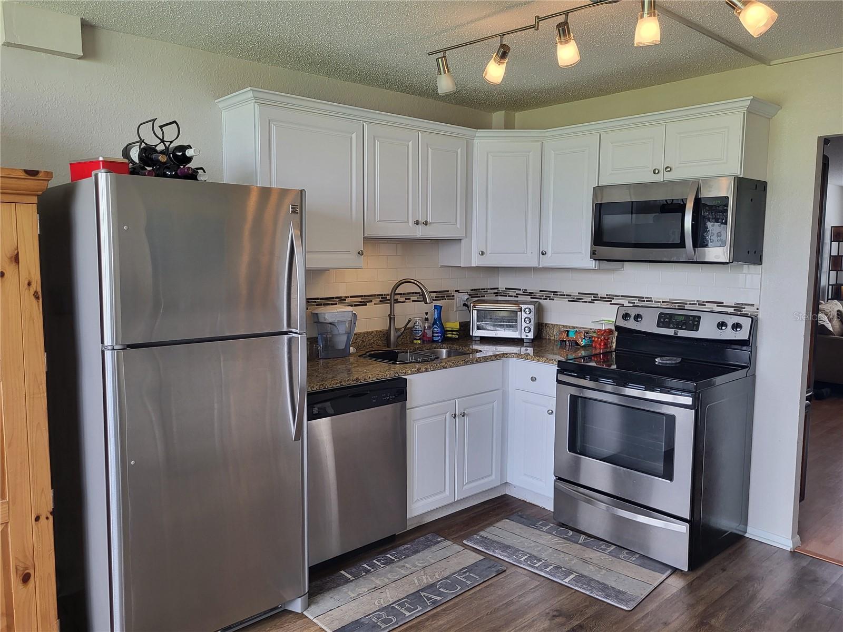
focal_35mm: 26
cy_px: 316
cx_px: 422
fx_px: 633
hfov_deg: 67.3
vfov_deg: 53.1
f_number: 1.8
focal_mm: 5.4
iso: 125
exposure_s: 1/120
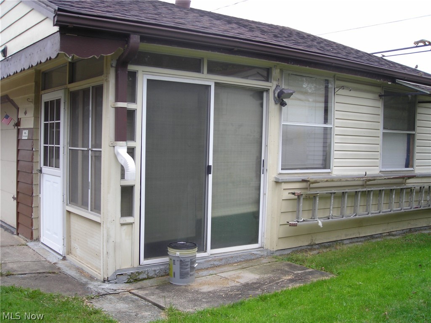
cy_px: 162
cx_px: 216
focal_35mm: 38
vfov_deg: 37.7
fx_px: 473
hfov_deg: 49.0
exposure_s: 1/102
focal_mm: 6.3
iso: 50
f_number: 3.2
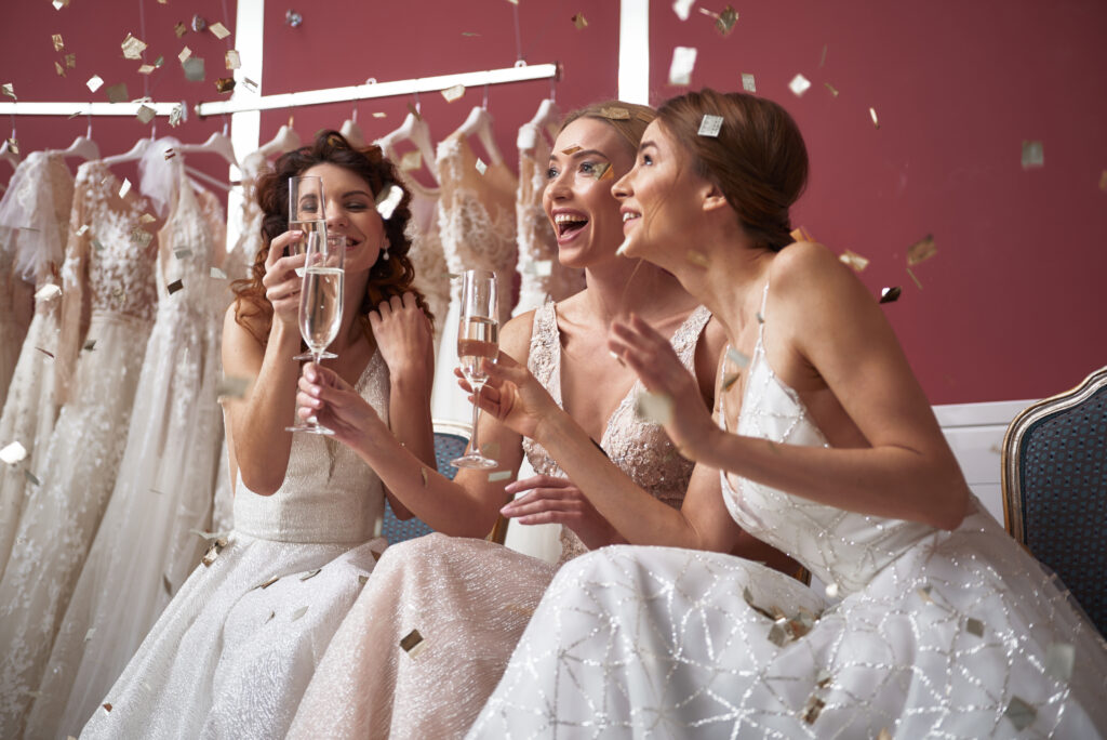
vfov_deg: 28.1
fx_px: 1477
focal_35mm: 48
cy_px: 370
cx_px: 554
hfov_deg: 41.1
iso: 100
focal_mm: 48
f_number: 2.8
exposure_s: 1/100
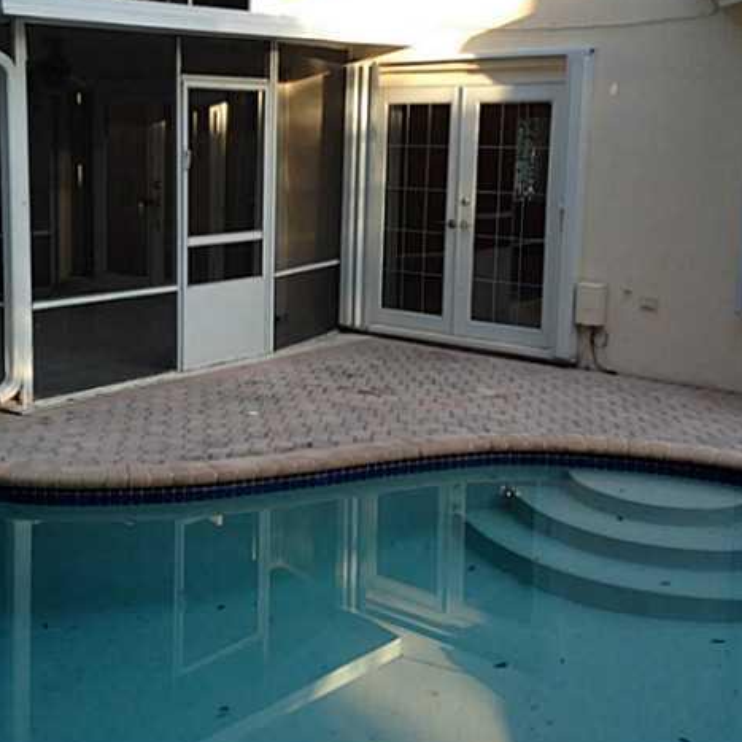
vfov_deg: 33.8
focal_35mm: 50
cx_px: 264
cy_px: 276
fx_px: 1213
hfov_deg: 33.8
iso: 32
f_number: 2.4
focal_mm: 3.3
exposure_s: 1/141
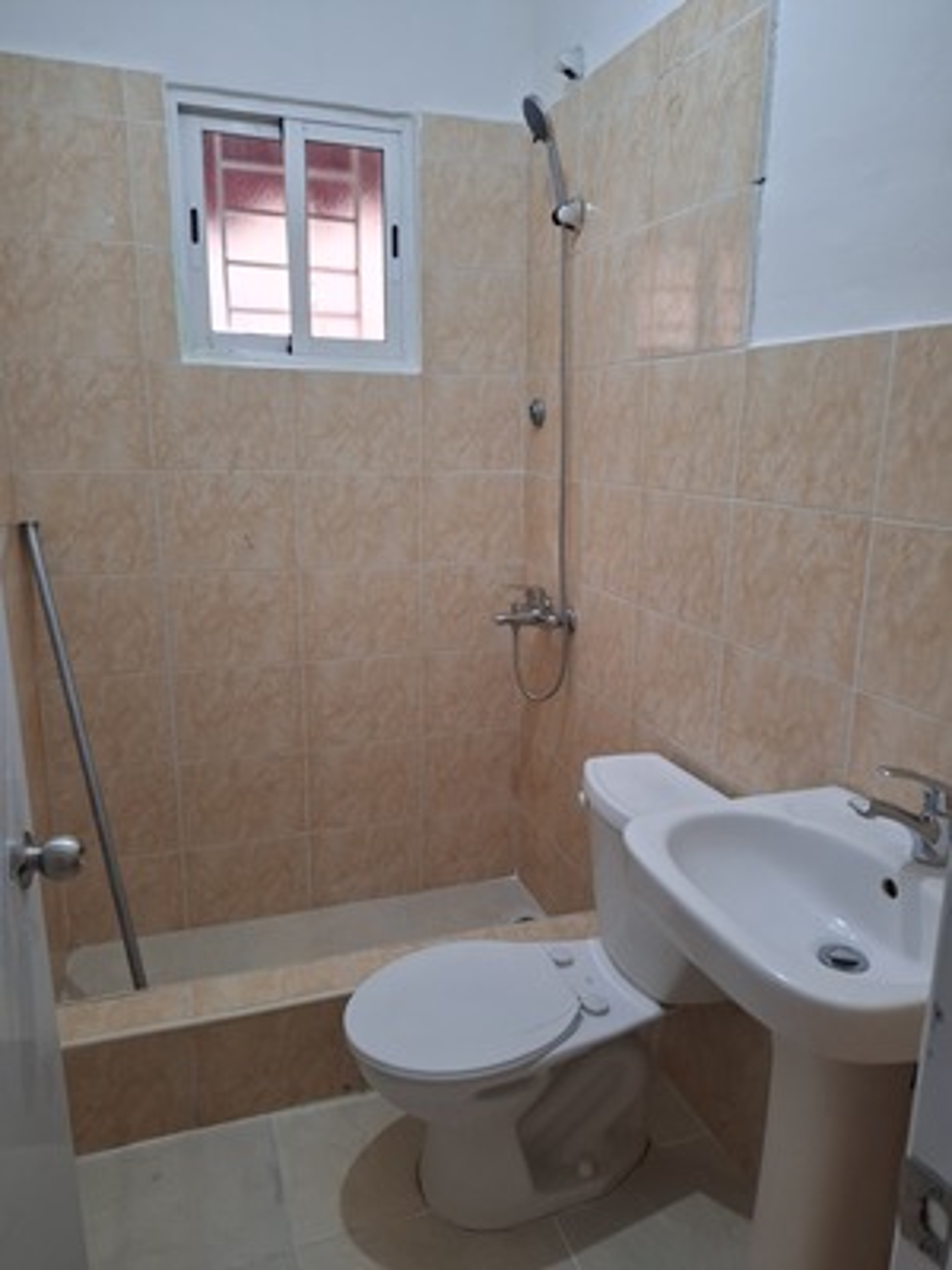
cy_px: 635
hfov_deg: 58.9
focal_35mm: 23
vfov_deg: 73.9
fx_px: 843
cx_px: 476
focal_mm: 5.54
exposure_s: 1/100
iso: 200
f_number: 1.8
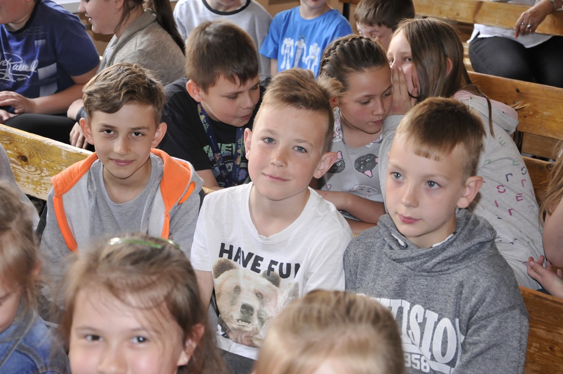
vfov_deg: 18.9
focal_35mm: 72
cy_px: 187
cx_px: 282
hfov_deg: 28.1
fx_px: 1125
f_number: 4.8
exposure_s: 1/60
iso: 800
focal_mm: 48
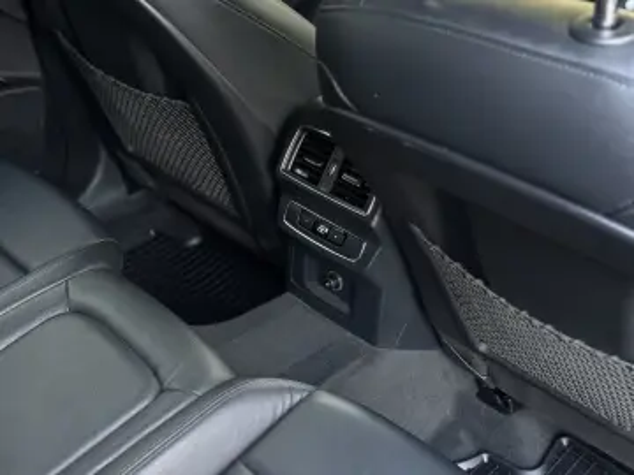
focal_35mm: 48
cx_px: 317
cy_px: 238
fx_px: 879
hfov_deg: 39.7
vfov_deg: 30.3
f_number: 1.78
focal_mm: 6.76
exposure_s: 1/30
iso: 640
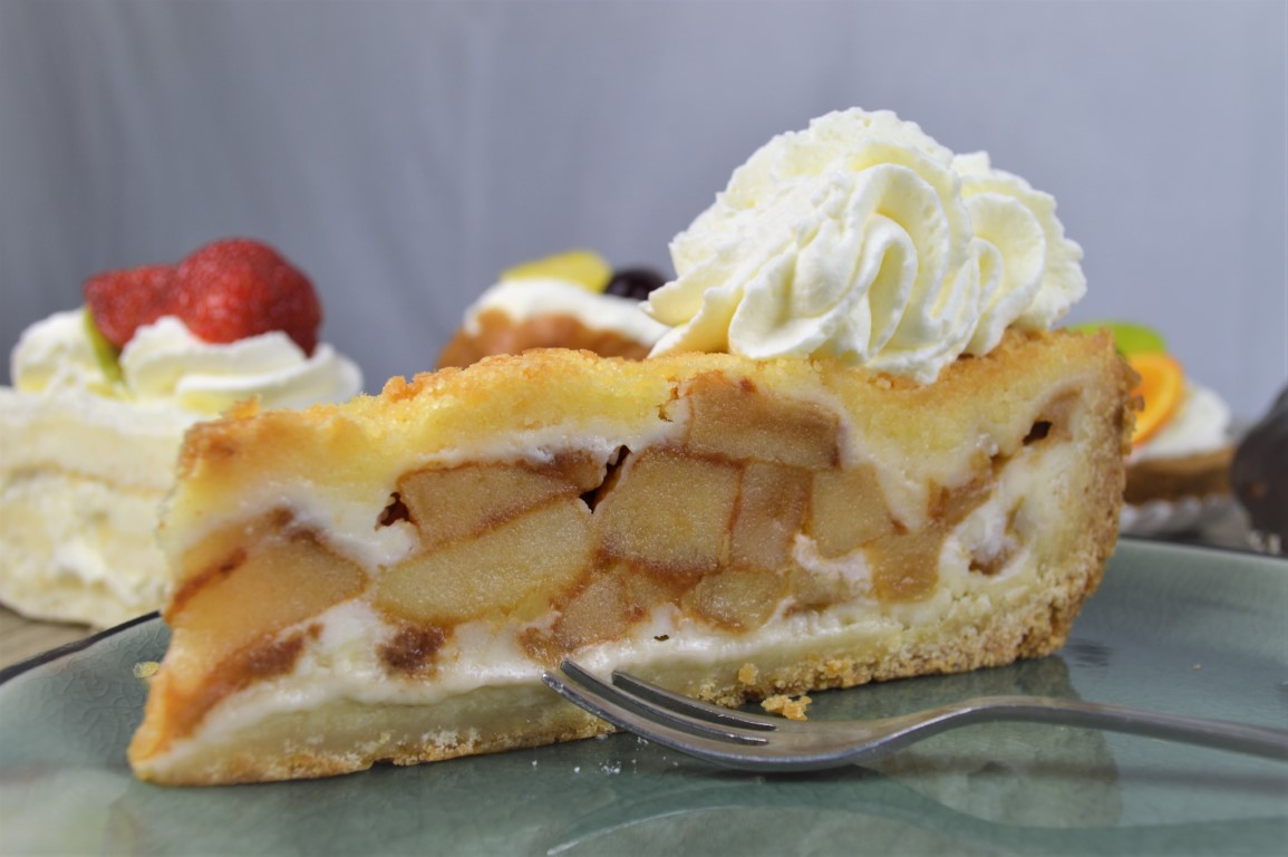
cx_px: 644
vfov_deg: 39.9
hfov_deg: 57.3
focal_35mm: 33
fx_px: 1180
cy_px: 428
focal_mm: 22
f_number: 6.3
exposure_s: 1/20
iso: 100
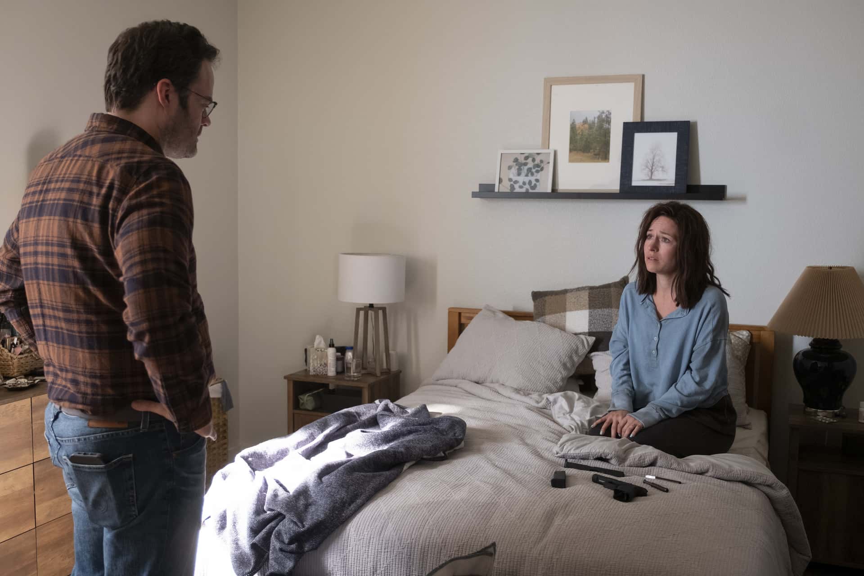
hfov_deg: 53.1
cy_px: 288
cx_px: 432
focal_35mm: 36
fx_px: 864
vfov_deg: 36.9
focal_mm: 24.2
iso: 1600
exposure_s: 1/50
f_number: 2.8
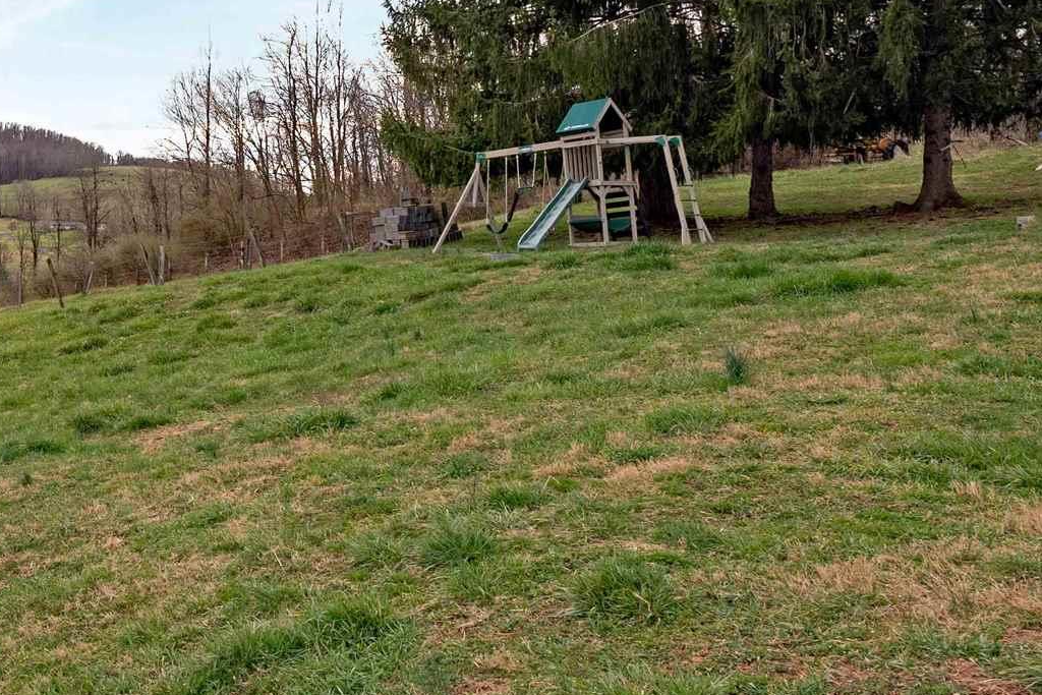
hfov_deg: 41.0
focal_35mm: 42
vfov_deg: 31.5
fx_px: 1216
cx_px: 18
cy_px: 204
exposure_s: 1/160
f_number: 8
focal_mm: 14
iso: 250
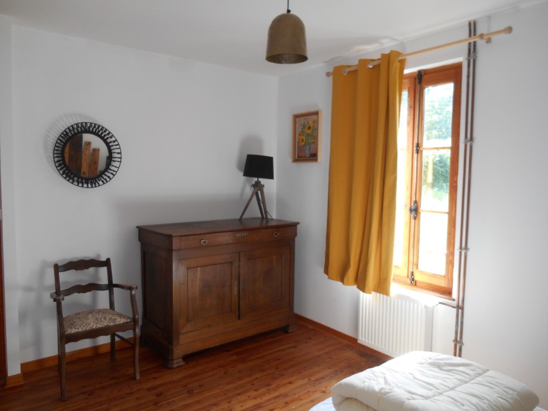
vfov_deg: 53.1
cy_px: 206
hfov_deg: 67.3
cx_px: 274
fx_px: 412
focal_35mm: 26
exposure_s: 1/30
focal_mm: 4.7
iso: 110
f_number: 3.4
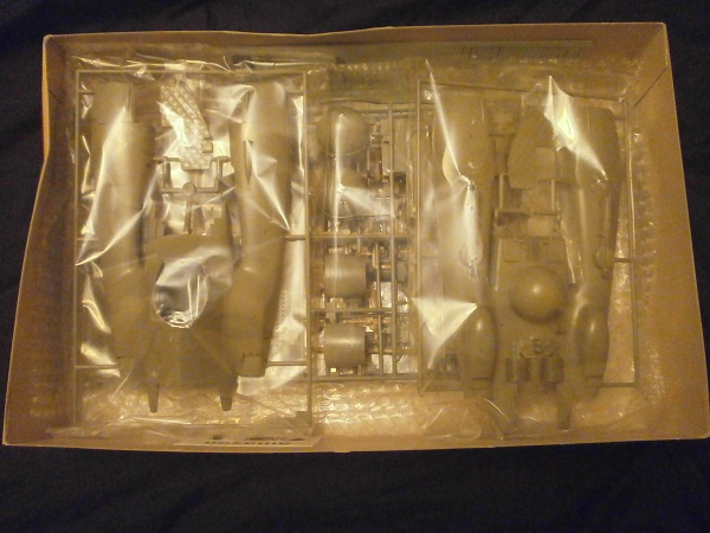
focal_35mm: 32
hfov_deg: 56.8
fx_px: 656
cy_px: 266
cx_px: 355
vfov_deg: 44.2
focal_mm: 5.8
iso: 1600
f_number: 3.1
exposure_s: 1/15
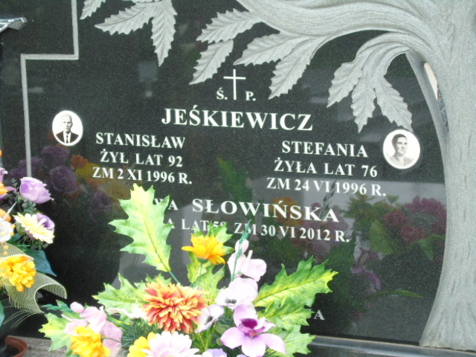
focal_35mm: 108
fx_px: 1485
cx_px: 238
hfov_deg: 18.2
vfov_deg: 13.7
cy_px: 178
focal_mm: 19
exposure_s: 1/60
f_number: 4.4
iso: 80
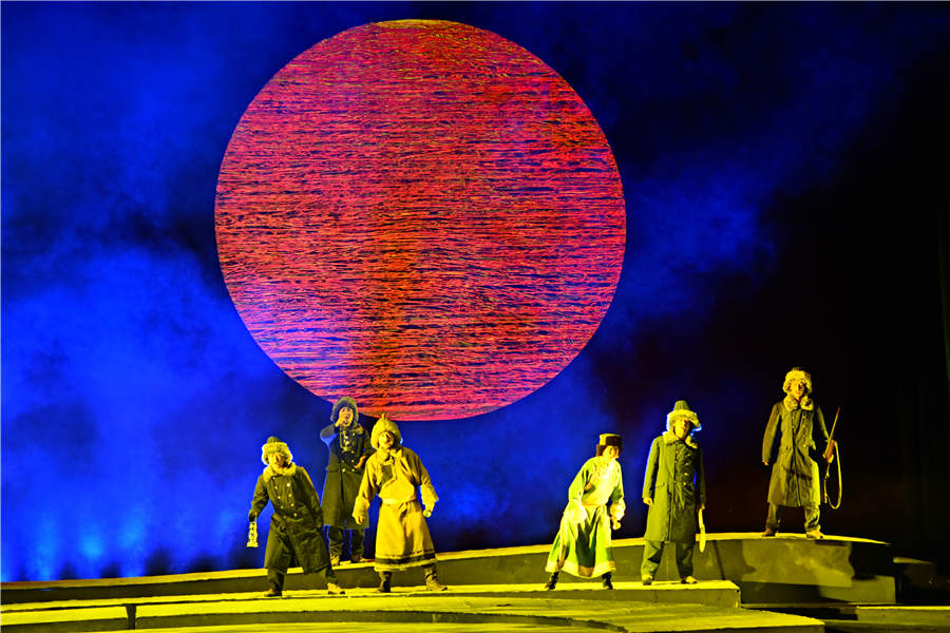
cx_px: 475
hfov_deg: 17.1
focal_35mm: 120
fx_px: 3166
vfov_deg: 11.4
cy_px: 316
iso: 900
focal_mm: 120
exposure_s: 1/60
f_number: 4
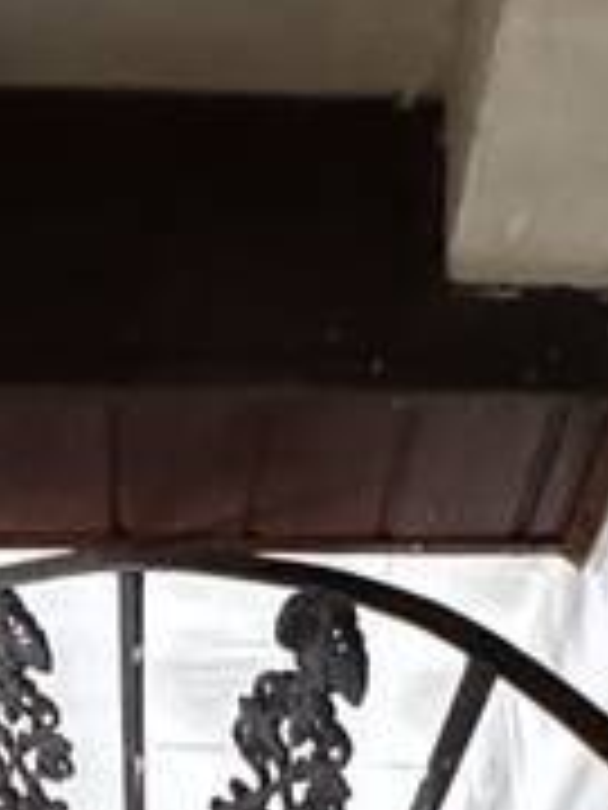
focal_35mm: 84
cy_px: 792
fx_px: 1967
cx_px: 198
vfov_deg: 22.5
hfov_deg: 17.5
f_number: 2.2
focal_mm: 2.22
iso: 2000
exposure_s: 1/30
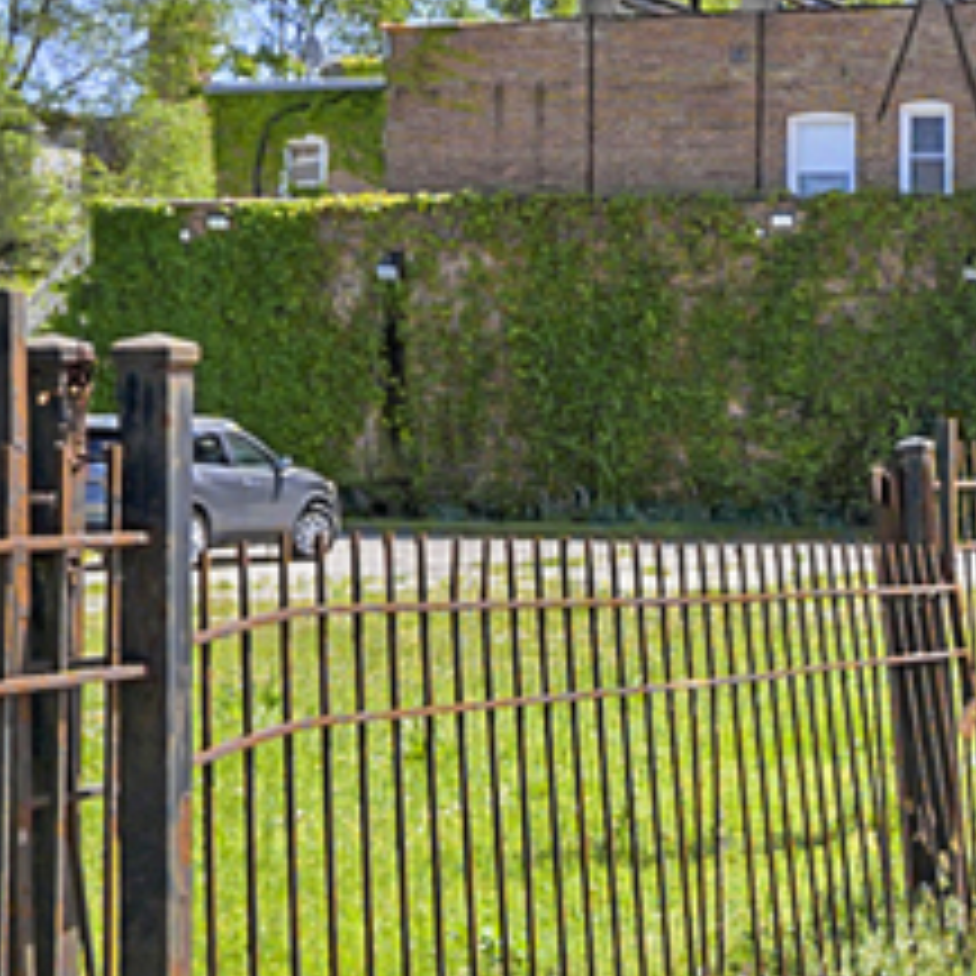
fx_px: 3030
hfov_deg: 17.2
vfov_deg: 18.3
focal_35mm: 95
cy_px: 441
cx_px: 1268
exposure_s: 1/640
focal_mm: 10
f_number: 7.1
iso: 250
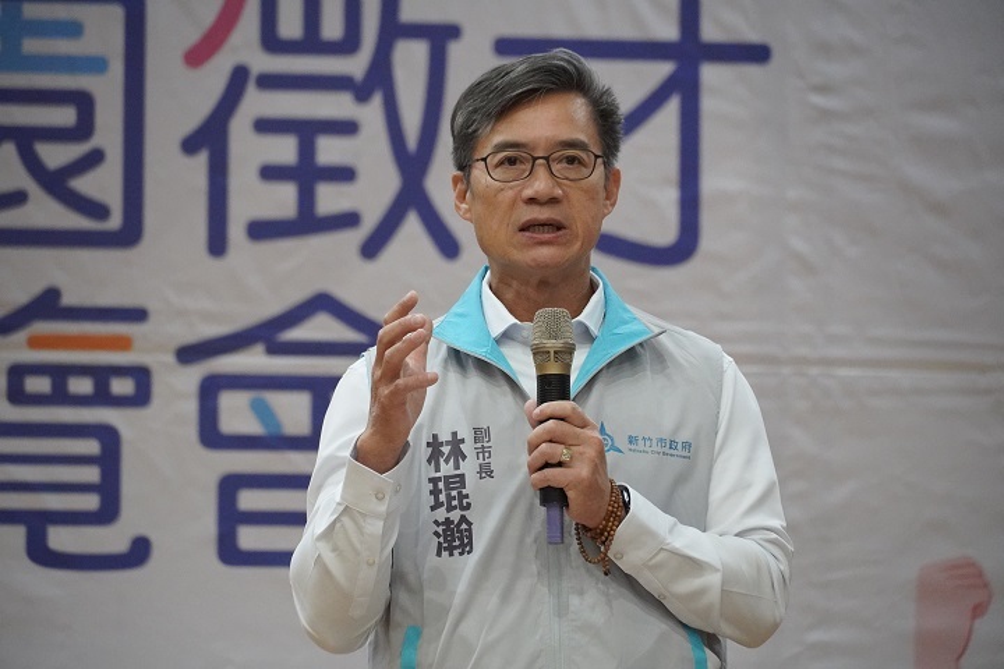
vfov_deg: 6.8
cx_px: 502
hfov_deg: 10.2
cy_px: 334
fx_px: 5647
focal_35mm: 202
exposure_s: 1/200
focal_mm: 135
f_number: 5.6
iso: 6400
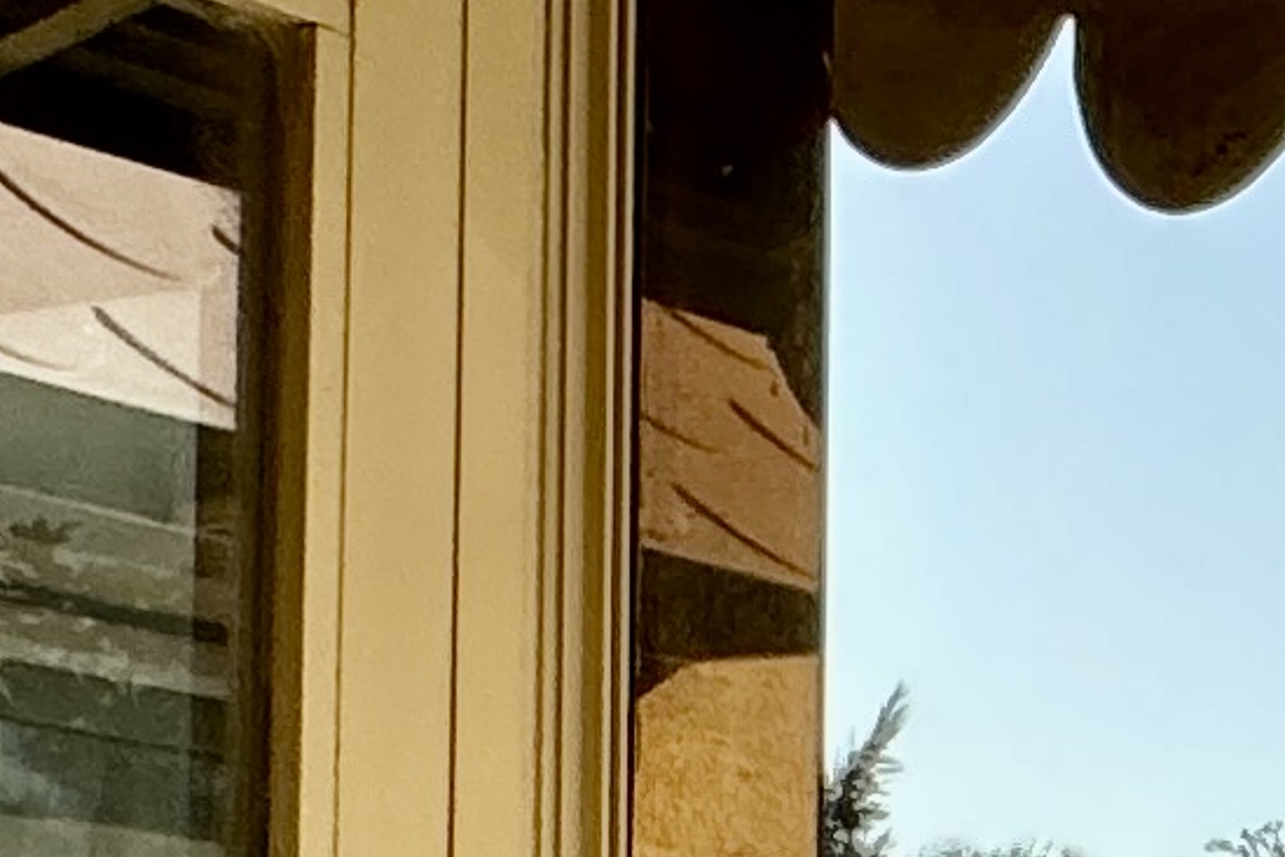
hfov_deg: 13.7
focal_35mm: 107
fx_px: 3819
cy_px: 1175
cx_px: 3073
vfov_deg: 12.3
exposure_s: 1/2494
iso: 50
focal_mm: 2.22
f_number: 2.2
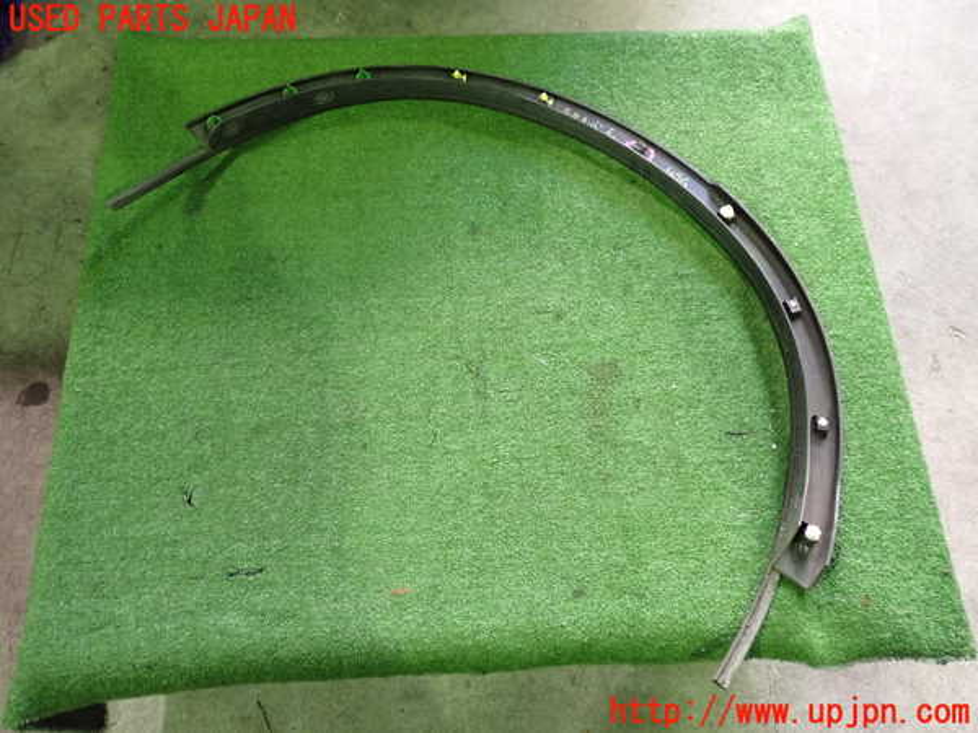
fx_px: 848
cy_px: 366
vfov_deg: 46.8
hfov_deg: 60.0
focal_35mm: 30
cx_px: 489
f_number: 2.3
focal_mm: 5.4
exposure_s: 1/30
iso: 400
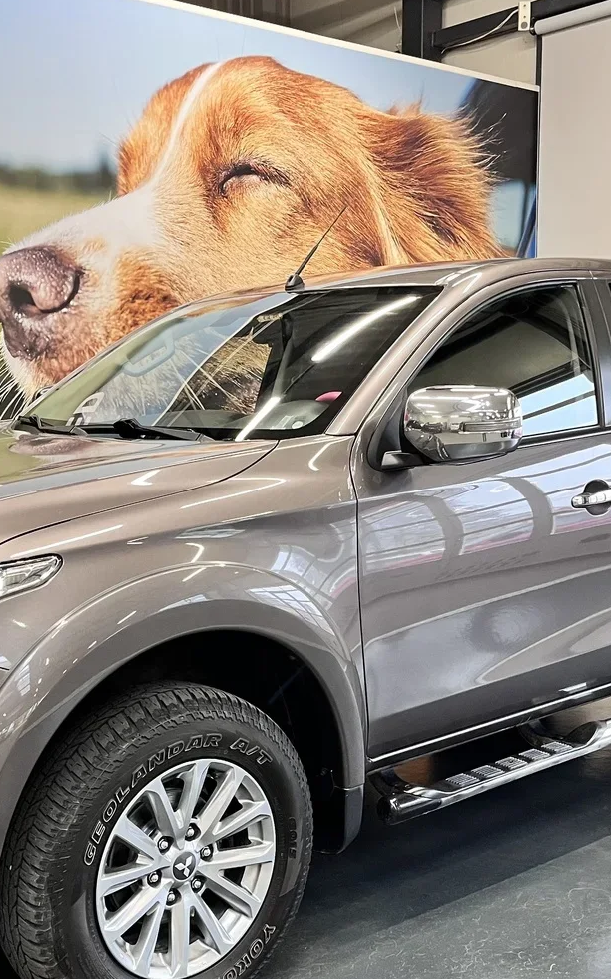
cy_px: 545
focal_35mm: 45
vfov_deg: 44.3
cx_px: 267
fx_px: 1200
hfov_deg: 28.5
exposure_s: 1/82
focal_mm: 5.1
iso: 125
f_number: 1.6
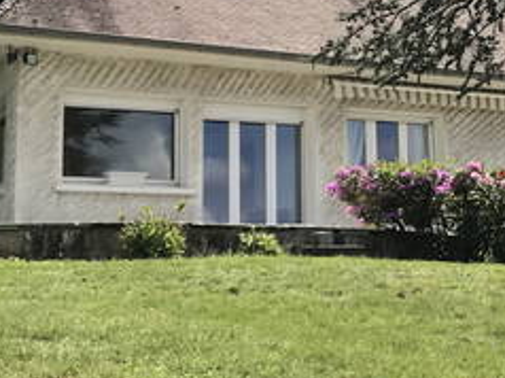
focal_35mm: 93
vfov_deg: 15.7
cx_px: 513
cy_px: 70
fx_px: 1355
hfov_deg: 20.4
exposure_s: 1/2083
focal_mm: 3.99
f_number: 1.8
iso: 20
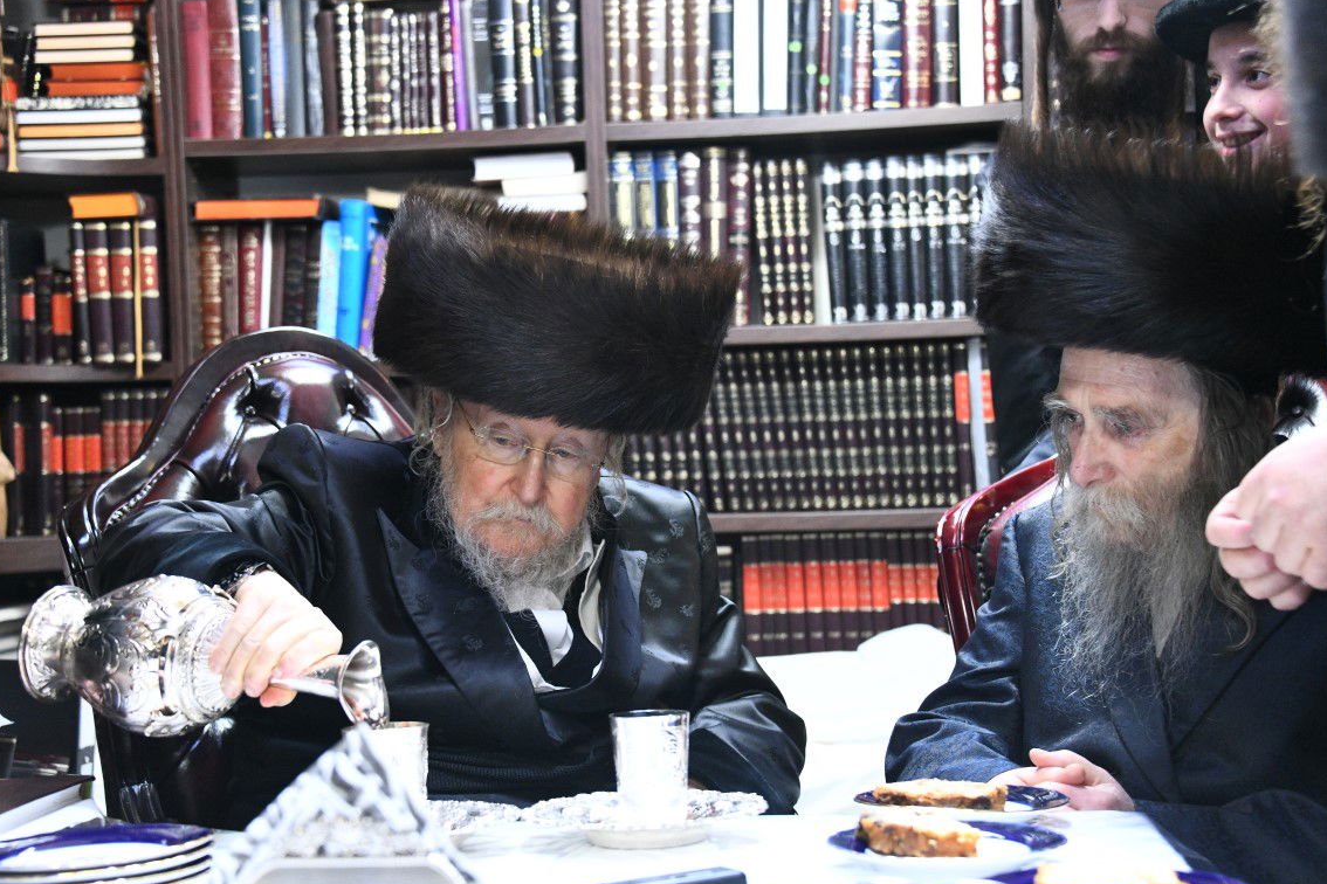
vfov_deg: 21.6
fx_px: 2322
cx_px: 665
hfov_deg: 31.9
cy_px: 446
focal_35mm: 63
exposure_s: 1/50
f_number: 5
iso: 5000
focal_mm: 62
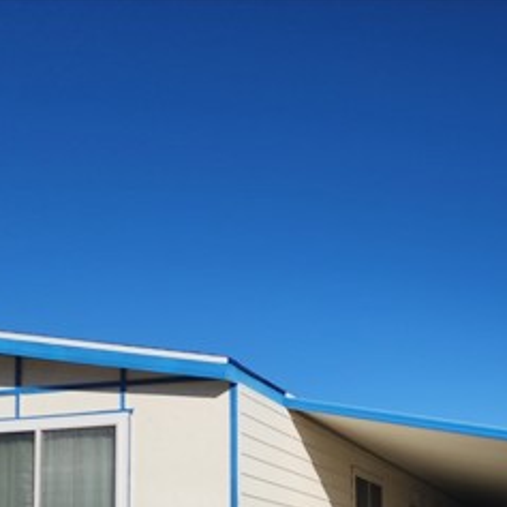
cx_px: 426
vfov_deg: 29.1
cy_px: 509
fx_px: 911
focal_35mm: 55
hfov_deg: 30.1
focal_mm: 6.4
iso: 12
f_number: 1.8
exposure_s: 1/2054
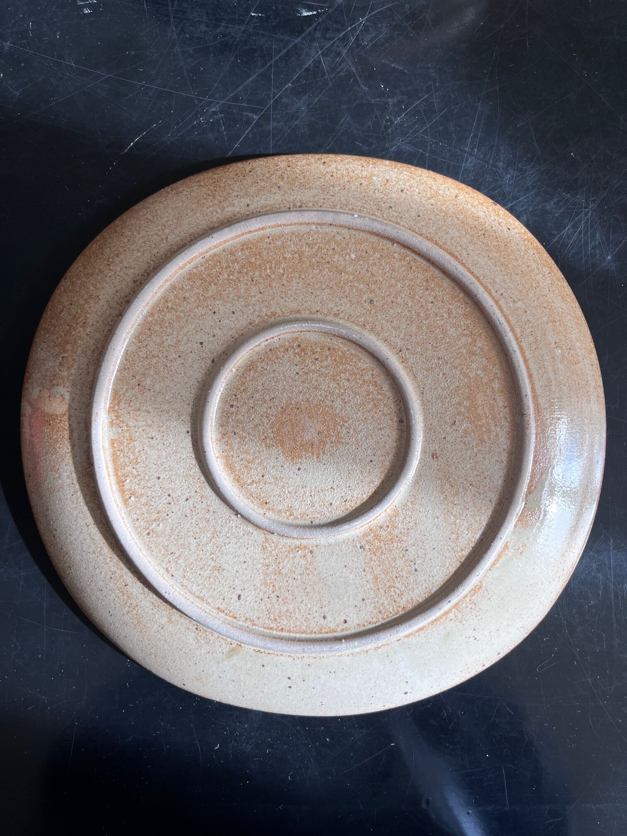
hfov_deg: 53.1
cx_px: 314
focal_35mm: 26
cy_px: 418
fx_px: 628
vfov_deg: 67.3
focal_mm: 5.1
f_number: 1.6
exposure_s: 1/122
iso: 40
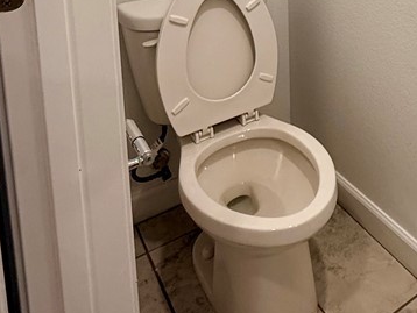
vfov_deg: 30.2
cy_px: -71
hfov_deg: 43.3
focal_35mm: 40
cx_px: 363
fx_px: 482
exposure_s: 1/120
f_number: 2.2
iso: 160
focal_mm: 2.22
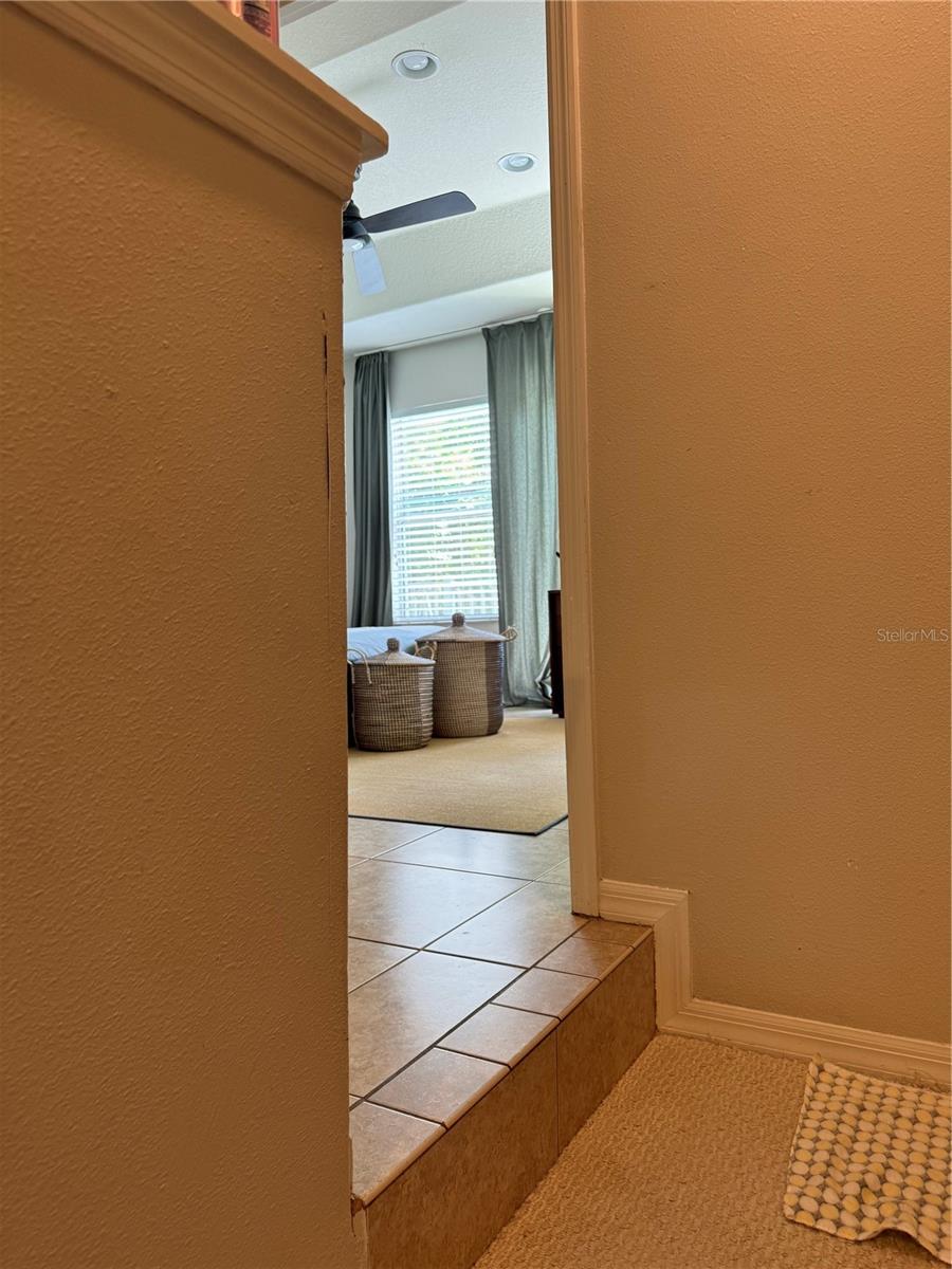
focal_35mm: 24
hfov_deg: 56.8
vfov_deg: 71.6
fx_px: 880
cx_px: 476
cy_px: 634
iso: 125
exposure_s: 1/60
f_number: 1.78
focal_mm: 6.76
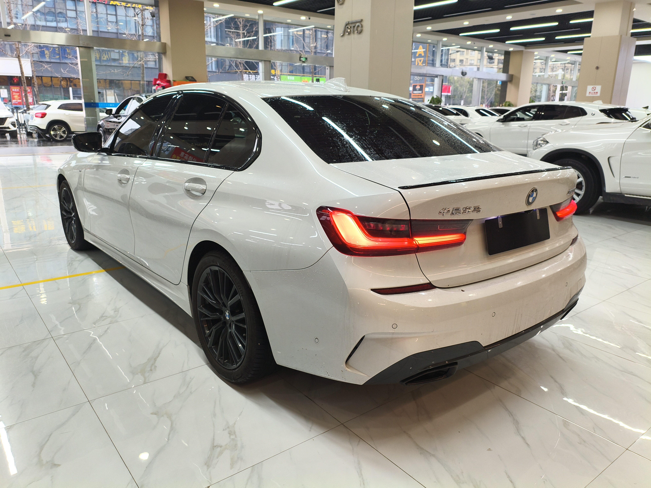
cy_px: 244
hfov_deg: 67.3
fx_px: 489
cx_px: 326
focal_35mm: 26
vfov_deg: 53.1
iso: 64
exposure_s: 1/100
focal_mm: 4.94
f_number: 1.5
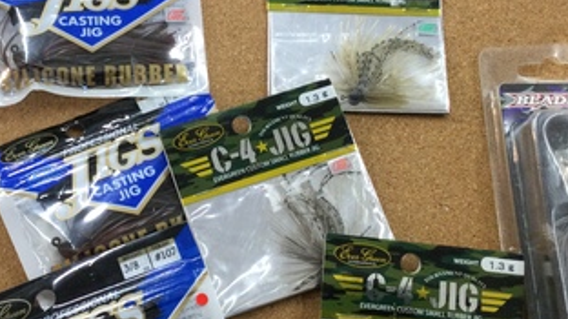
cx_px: 186
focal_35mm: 65
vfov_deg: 18.5
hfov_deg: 32.1
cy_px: 113
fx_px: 978
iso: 40
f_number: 2.4
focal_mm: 3.3
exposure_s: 1/30
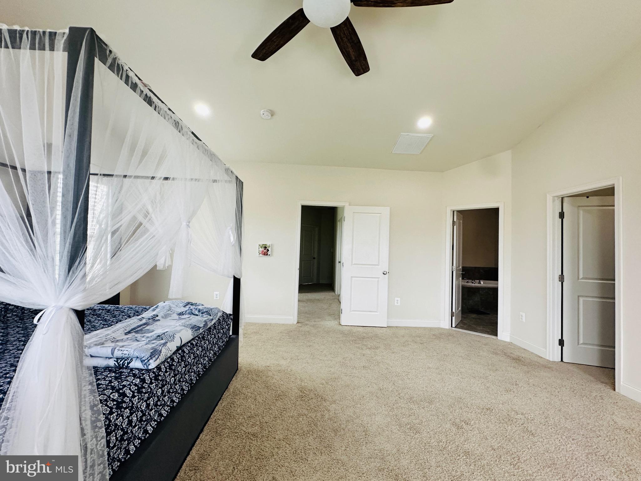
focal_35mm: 14
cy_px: 240
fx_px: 259
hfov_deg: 102.1
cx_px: 320
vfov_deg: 85.7
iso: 200
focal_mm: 2.22
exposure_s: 1/120
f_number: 2.2
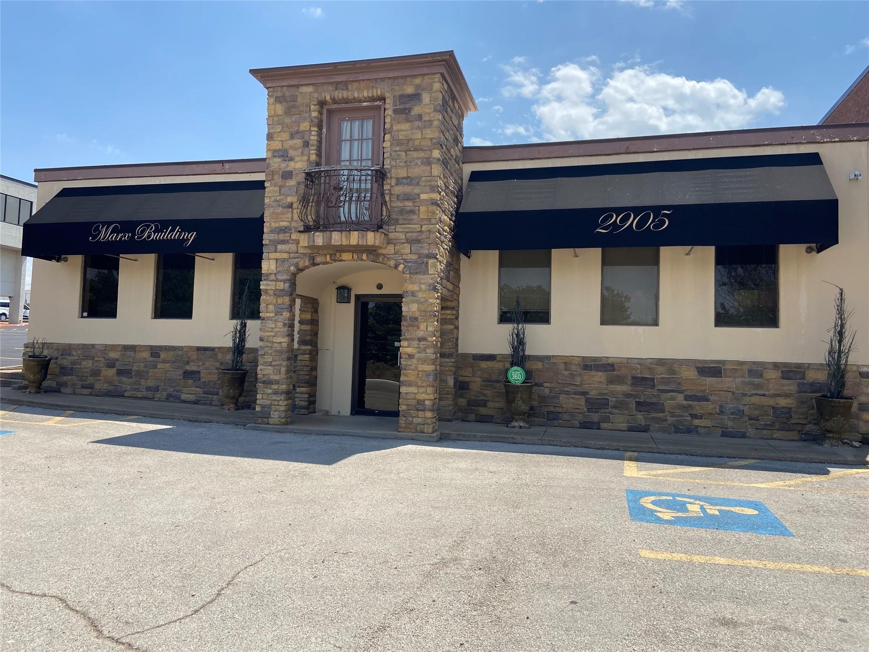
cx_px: 434
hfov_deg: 67.3
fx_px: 653
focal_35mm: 26
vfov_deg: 53.1
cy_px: 326
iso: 32
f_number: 1.8
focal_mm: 4.25
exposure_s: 1/2688
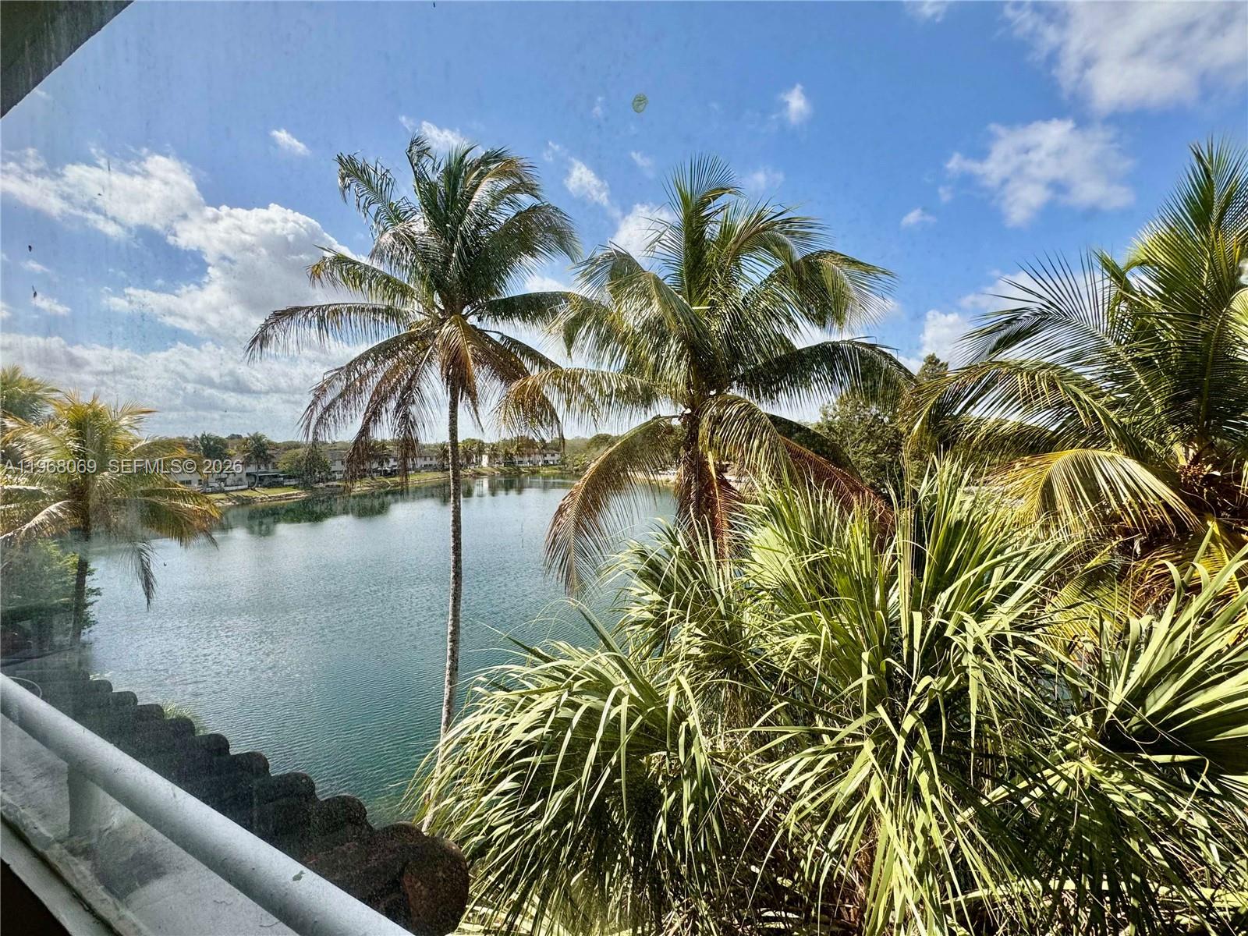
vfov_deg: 85.7
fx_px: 505
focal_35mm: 14
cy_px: 468
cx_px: 624
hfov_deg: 102.1
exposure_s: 1/1236
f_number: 2.2
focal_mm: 2.22
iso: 50
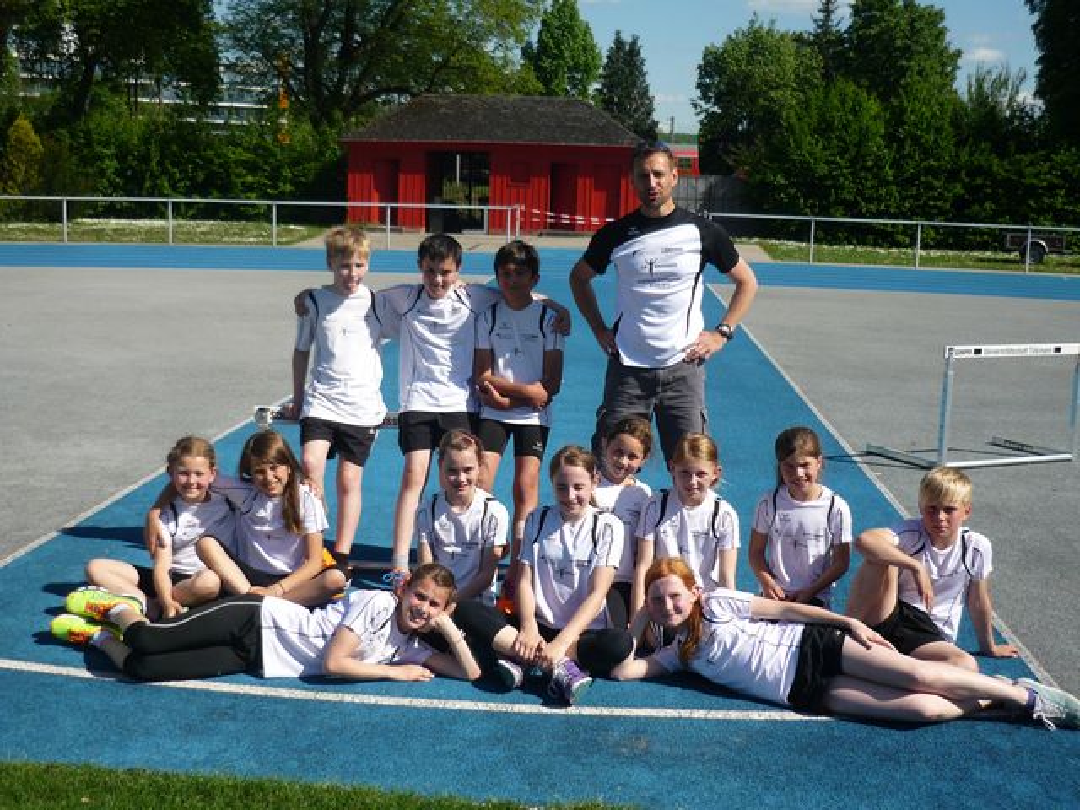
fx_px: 1373
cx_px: 540
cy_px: 405
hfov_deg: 42.9
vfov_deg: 32.9
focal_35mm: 44
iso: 100
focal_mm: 7.2
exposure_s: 1/200
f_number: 9
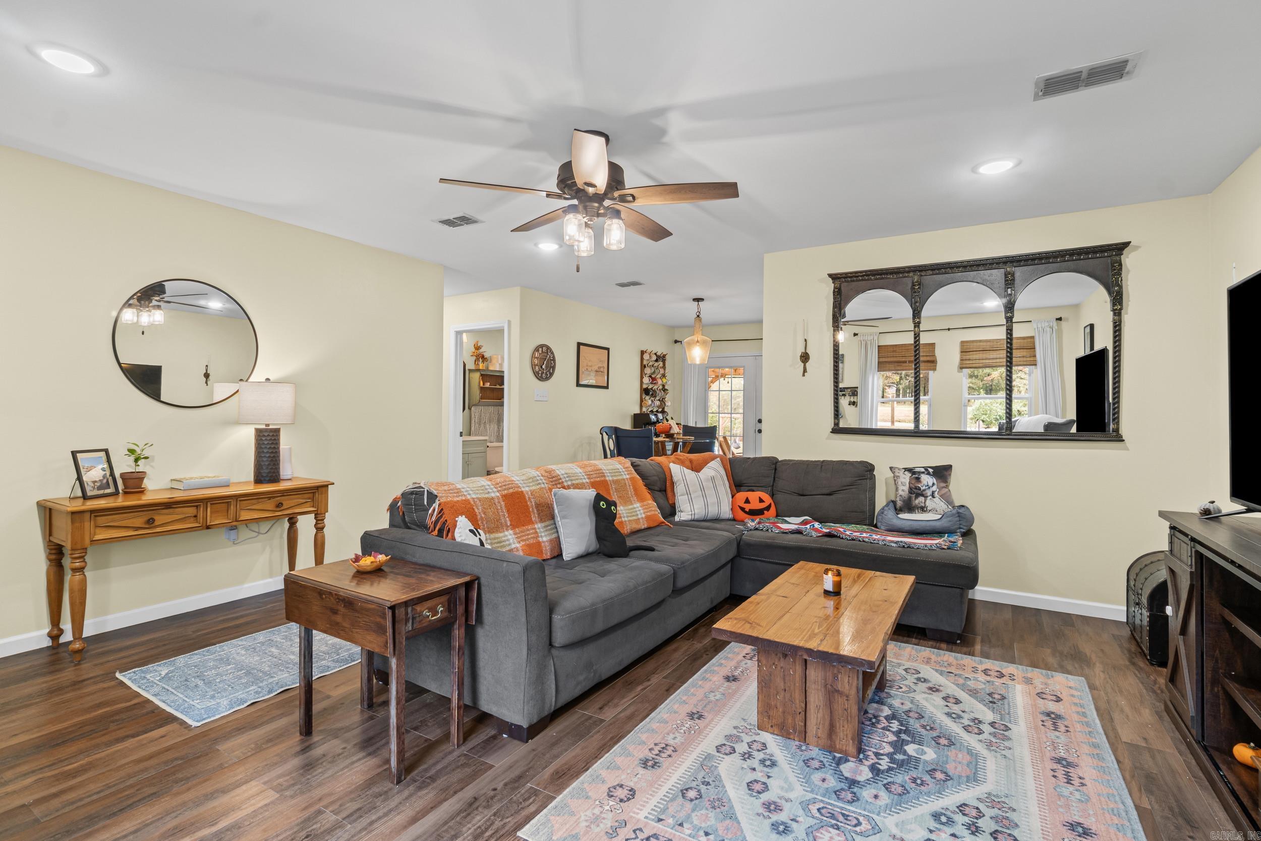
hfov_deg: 95.0
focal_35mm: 16
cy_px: 420
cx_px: 630
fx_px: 578
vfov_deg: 72.0
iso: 250
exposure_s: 1.3
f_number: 9
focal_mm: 11
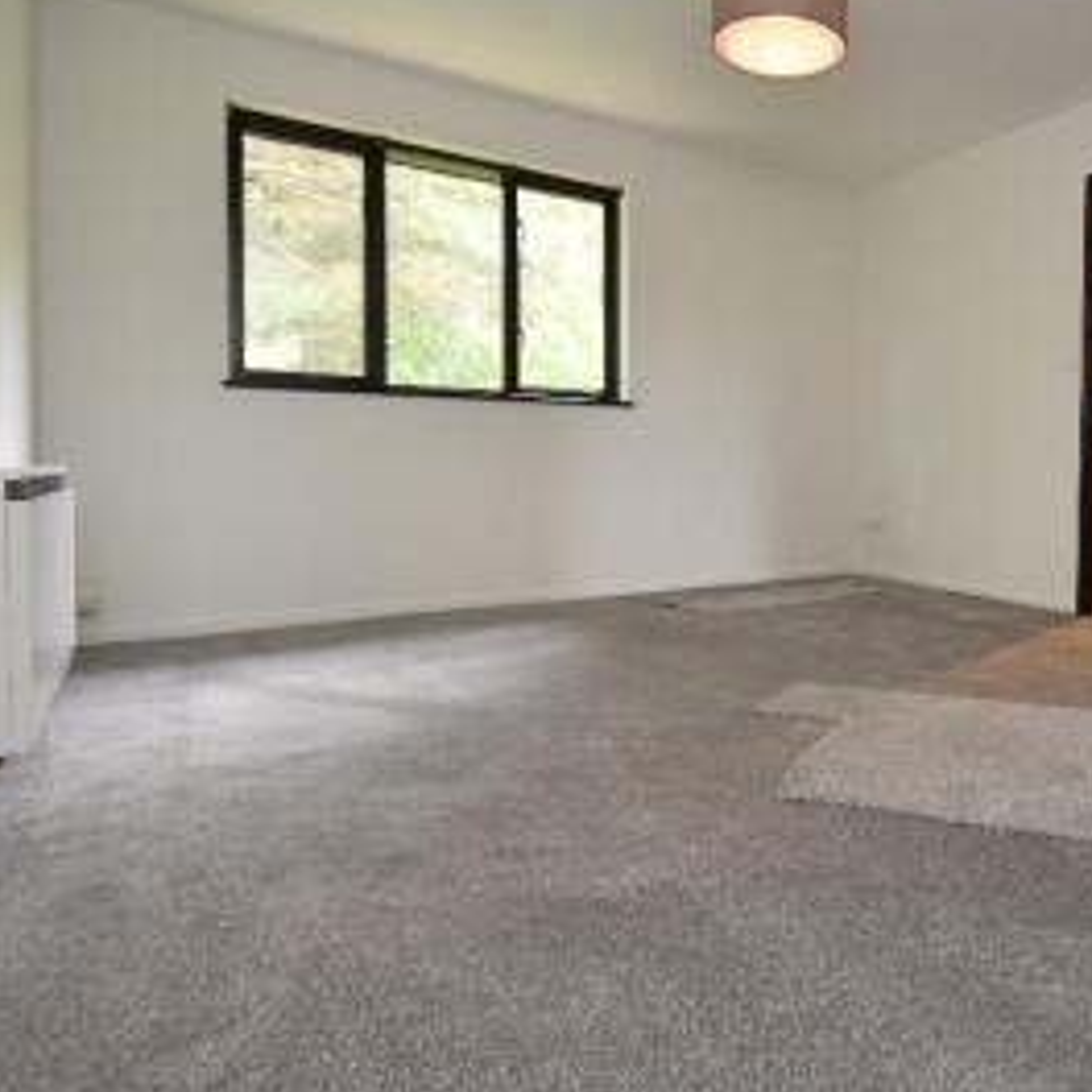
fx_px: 821
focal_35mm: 23
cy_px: 465
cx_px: 873
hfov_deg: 61.7
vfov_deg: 66.9
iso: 800
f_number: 4.5
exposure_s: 1/80
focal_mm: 10
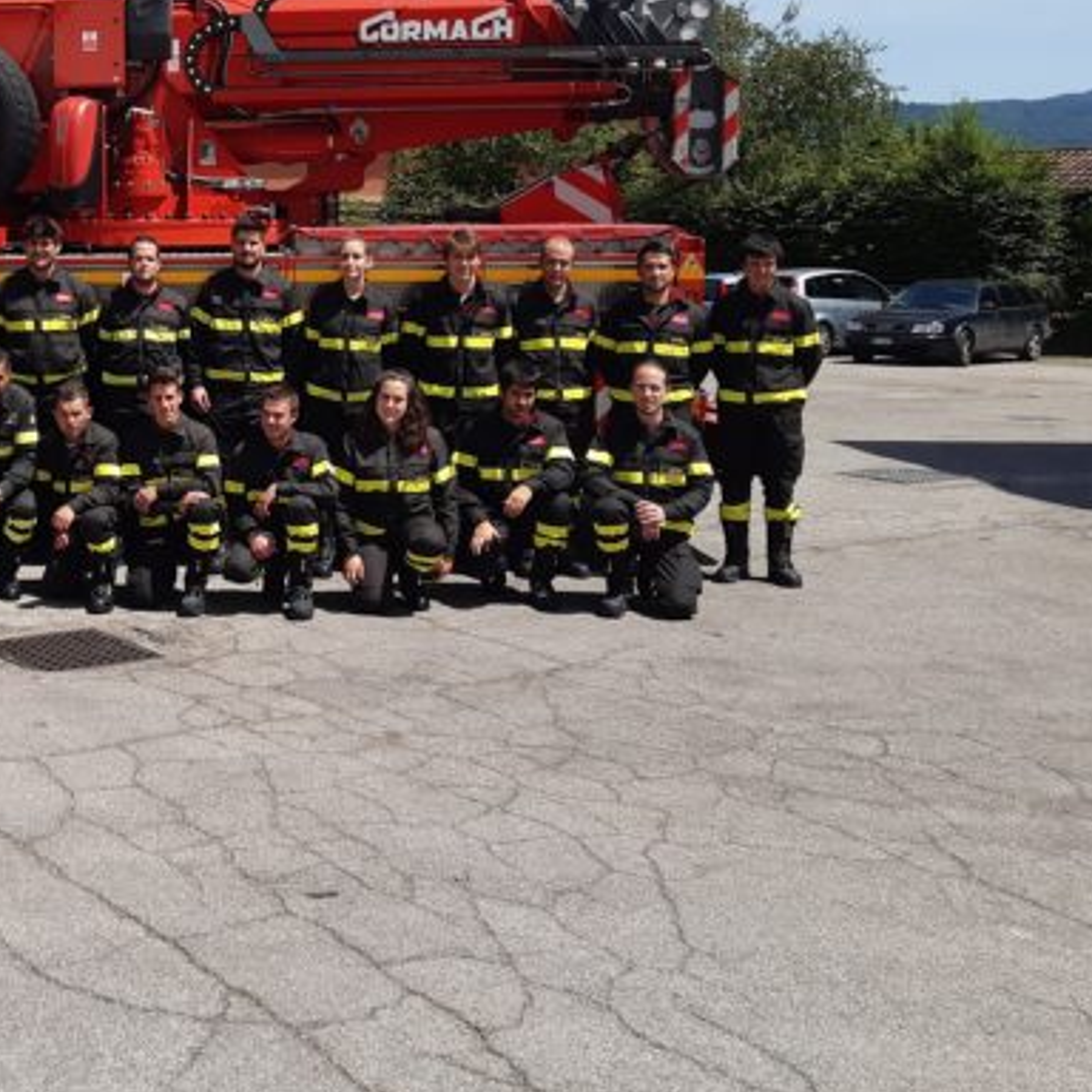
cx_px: 46
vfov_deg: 36.4
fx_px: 1642
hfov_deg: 34.1
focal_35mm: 46
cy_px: 355
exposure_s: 1/2079
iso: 40
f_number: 1.7
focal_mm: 3.92
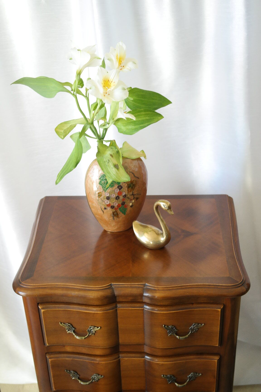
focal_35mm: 49
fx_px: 533
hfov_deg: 27.5
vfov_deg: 40.3
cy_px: 196
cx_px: 130
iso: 800
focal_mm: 32
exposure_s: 1/30
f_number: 5.6
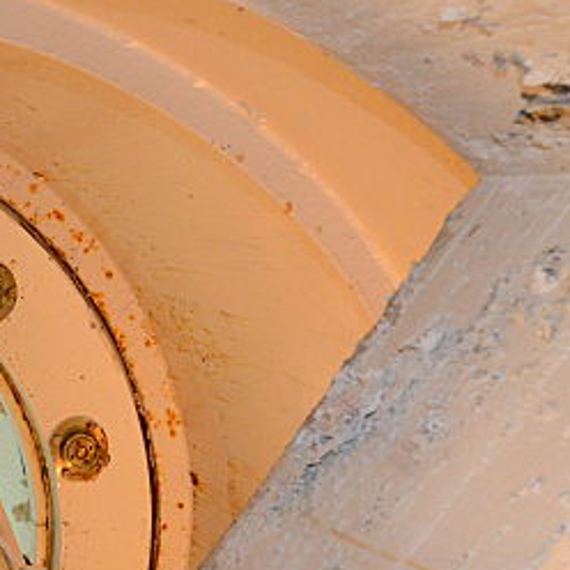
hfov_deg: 26.0
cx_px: -156
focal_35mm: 57
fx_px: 1062
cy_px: 593
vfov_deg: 27.9
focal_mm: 13
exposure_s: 1/100
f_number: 4
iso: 3200
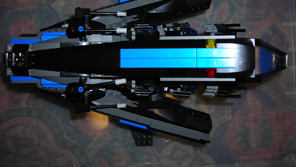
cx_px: 146
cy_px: 61
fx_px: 330
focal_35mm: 42
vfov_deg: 28.2
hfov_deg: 48.4
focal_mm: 6.3
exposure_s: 1/60.1
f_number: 3.2
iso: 50
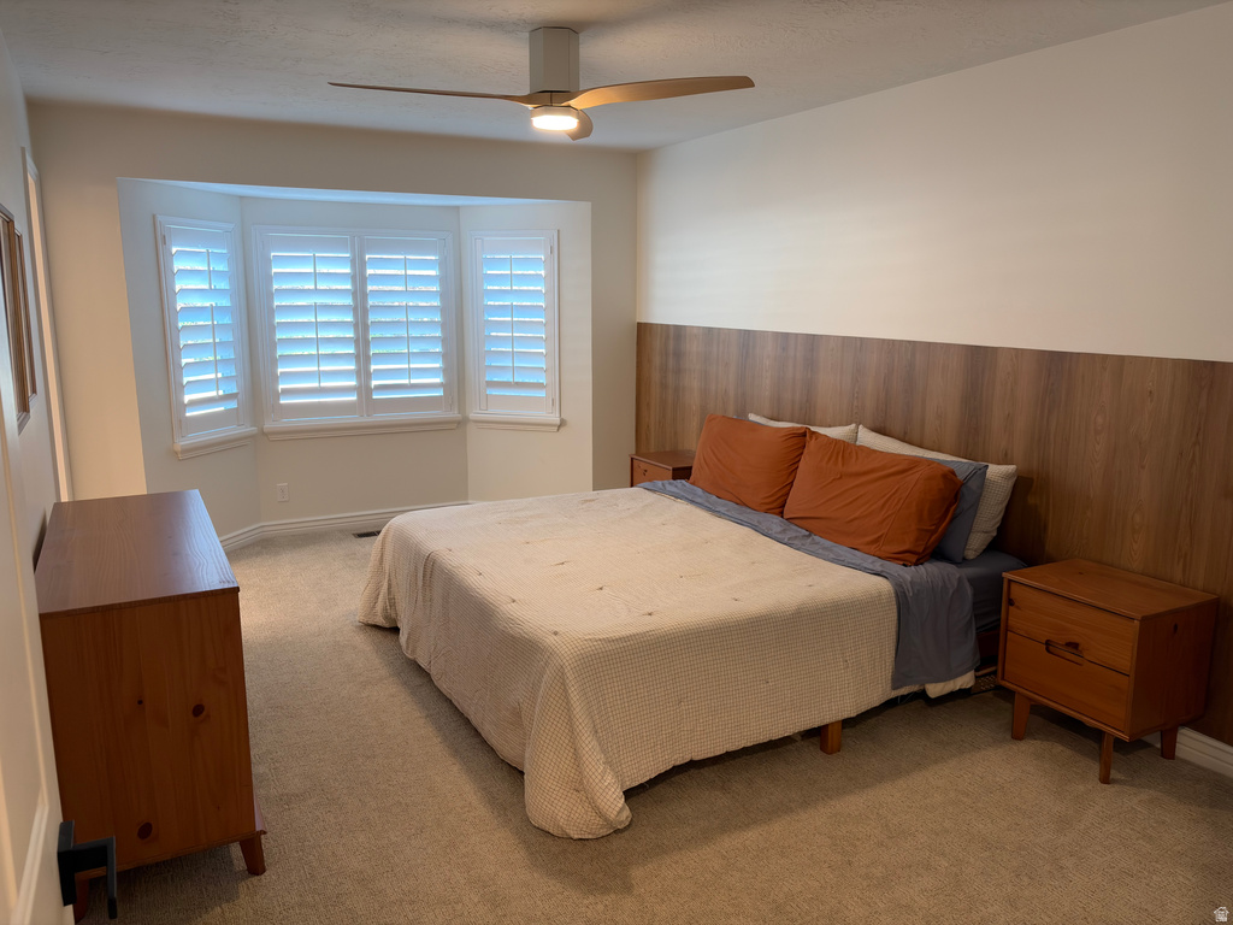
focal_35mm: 26
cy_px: 462
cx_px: 616
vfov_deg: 53.1
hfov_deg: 67.3
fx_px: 926
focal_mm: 5.96
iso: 100
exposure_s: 1/40
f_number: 1.6
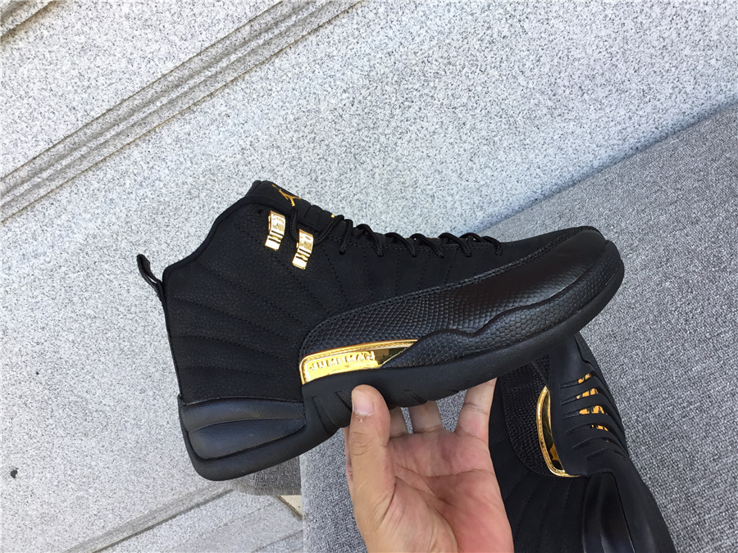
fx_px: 661
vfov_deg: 45.4
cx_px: 369
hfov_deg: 58.4
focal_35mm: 31
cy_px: 276
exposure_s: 1/100
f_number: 2.4
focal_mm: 3.3
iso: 25
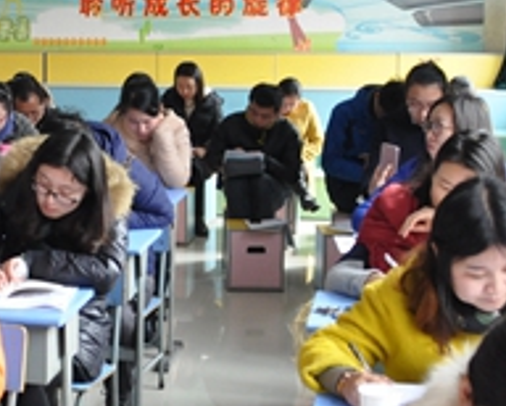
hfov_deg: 23.1
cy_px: 86
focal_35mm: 79
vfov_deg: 19.3
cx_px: -11
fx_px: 1184
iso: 1250
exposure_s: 1/160
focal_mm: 18
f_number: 6.3
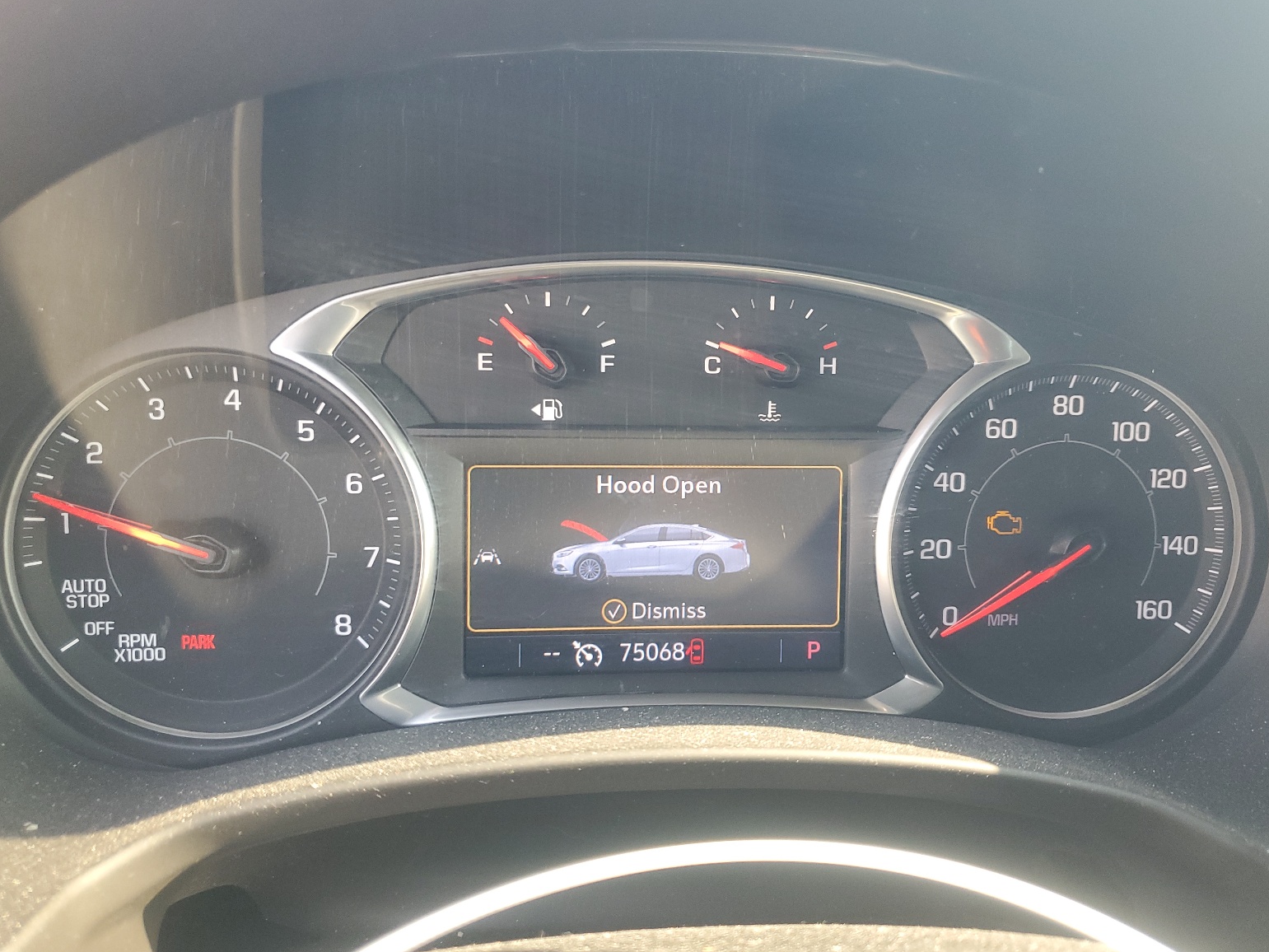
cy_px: 472
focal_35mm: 27
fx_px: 990
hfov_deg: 65.3
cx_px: 646
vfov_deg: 51.4
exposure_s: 1/120
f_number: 1.5
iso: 87
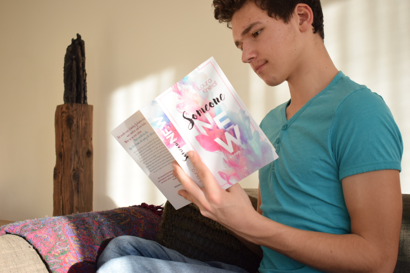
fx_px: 512
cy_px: 136
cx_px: 205
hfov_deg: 43.6
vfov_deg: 29.9
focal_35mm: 45
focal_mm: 30
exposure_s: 1/320
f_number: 4.2
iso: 640
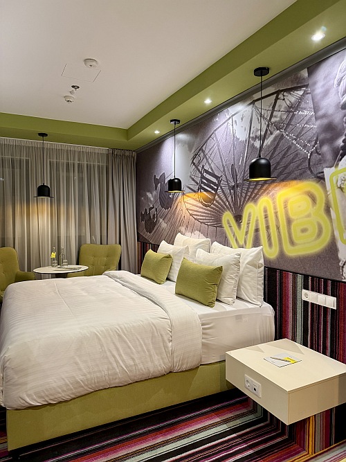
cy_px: 231
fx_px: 320
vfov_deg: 71.6
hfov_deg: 56.8
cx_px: 173
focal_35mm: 24
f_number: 1.78
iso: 160
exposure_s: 1/50
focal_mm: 6.76
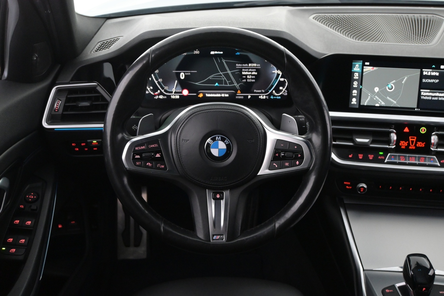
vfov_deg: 34.2
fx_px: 481
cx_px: 222
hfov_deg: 49.6
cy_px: 148
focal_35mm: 39
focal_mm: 26
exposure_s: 1/40
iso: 3200
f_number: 4.5
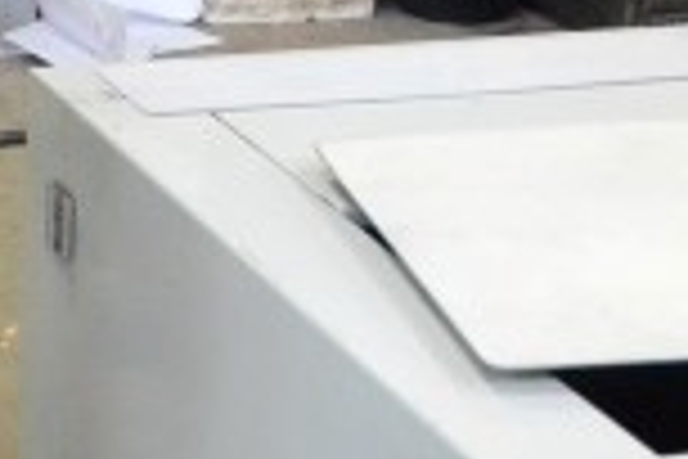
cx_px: -654
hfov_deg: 13.8
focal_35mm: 128
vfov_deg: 10.6
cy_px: -32
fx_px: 2446
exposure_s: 1/800
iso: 6400
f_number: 3.5
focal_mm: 18
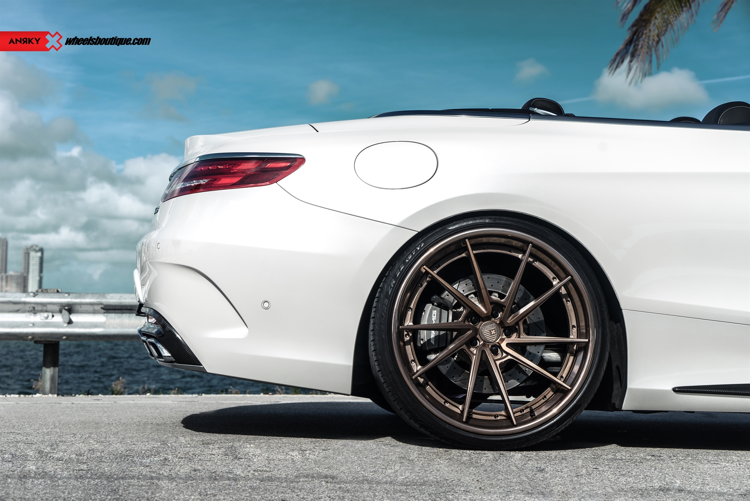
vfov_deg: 21.9
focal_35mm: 62
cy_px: 250
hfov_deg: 32.4
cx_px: 375
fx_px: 1292
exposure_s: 1/160
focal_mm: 62
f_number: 7.1
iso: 64
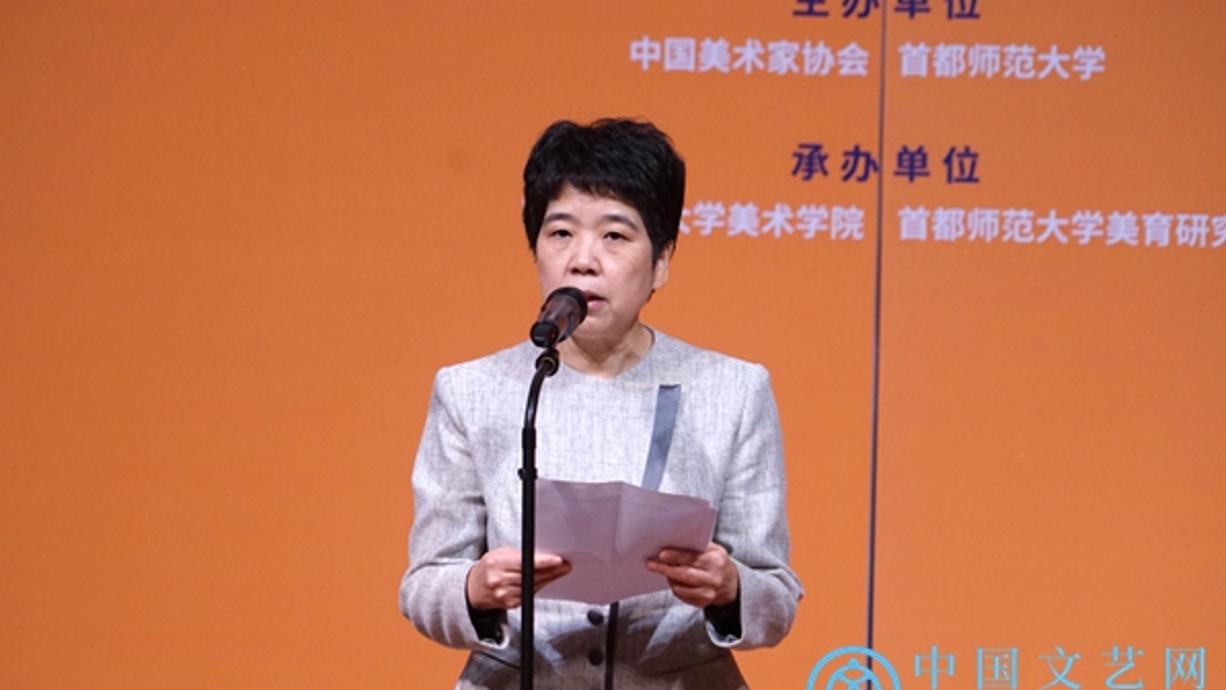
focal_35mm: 181
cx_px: 612
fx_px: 5885
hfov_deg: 11.9
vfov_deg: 6.7
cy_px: 361
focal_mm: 172
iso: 2000
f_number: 6.3
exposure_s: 1/100
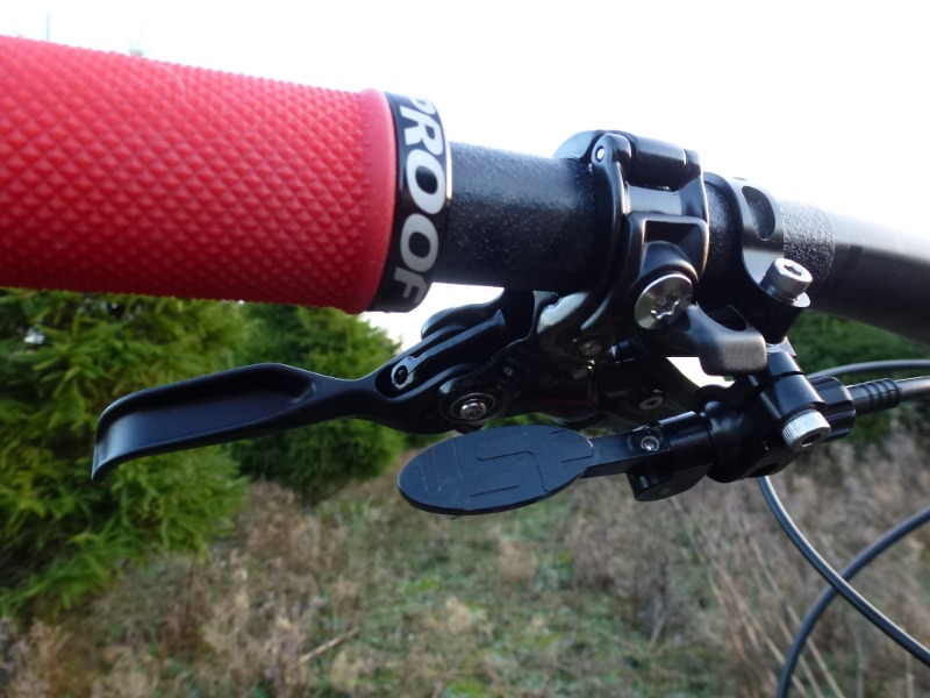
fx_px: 645
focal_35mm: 24
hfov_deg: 71.6
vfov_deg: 56.8
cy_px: 349
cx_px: 465
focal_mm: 4.3
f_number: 3.3
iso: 200
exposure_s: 1/60
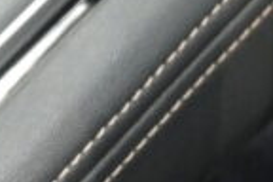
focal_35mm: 267
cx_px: -544
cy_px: 151
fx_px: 2021
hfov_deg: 6.9
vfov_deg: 5.2
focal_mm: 25
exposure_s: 1/40
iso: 1600
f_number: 4.2
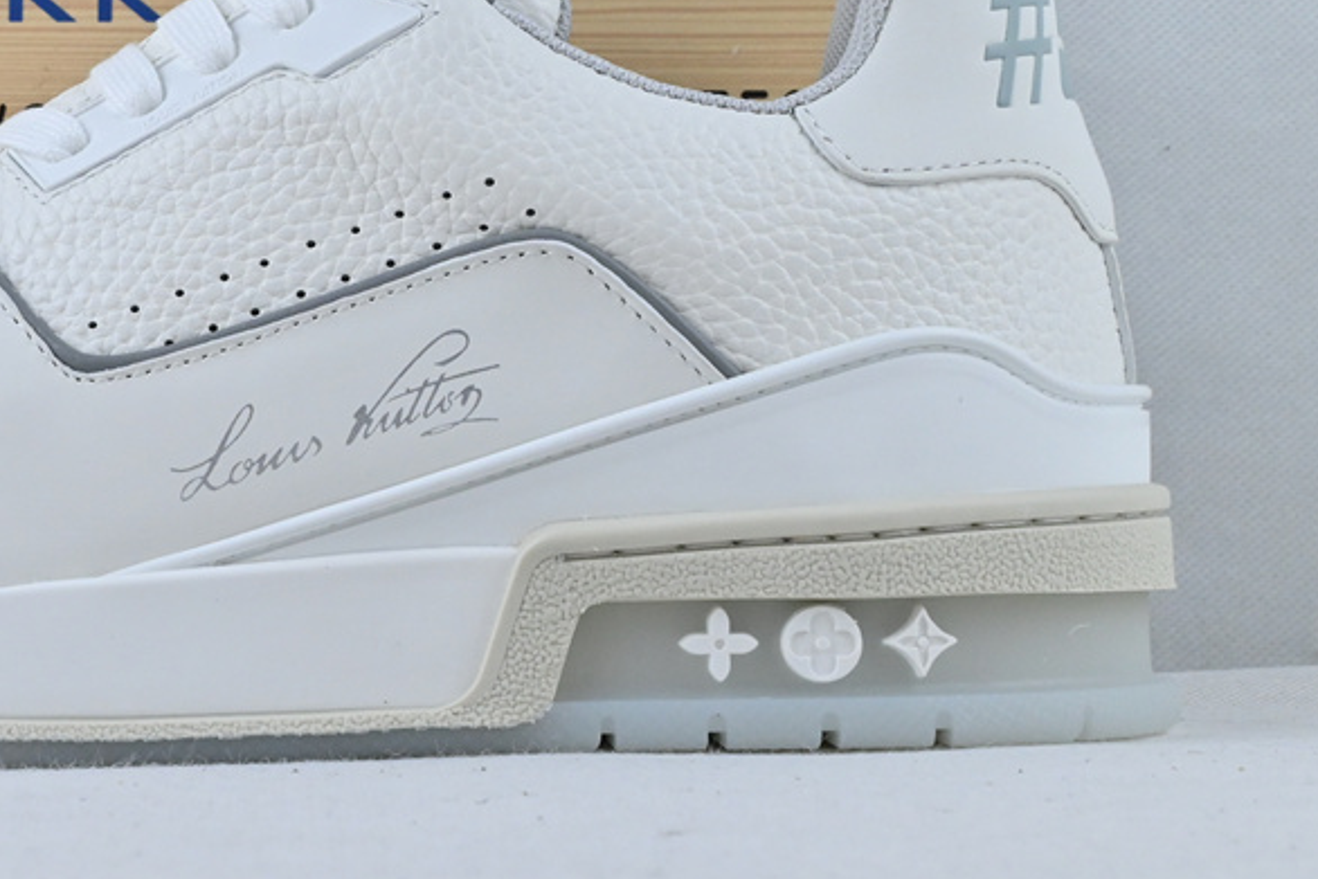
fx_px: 3260
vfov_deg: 15.3
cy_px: 310
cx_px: 108
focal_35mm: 89
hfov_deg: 22.3
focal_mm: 29
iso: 1000
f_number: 10
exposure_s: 1/200
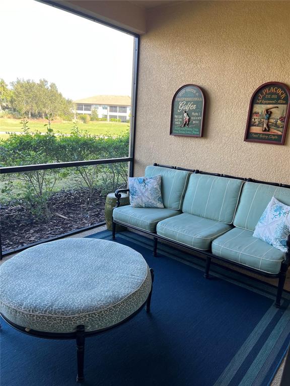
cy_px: 193
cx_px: 145
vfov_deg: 67.3
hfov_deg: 53.1
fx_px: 290
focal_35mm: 26
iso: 32
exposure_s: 1/137
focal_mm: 5.7
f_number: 1.5
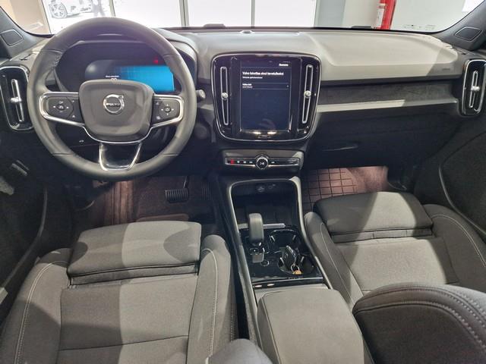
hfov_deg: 73.9
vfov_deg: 58.9
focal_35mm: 23
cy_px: 182
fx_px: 323
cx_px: 243
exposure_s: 1/50
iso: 800
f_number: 1.8
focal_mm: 5.4
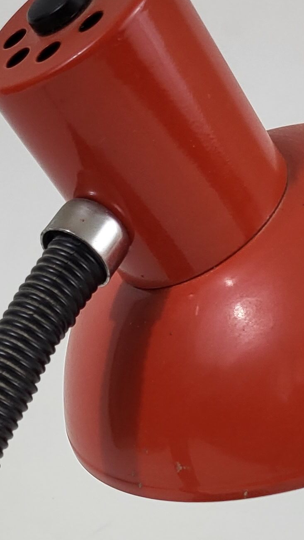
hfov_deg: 13.8
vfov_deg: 23.0
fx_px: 1246
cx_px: 58
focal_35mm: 87
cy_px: 595
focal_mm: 5.4
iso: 200
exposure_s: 1/100
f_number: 1.8
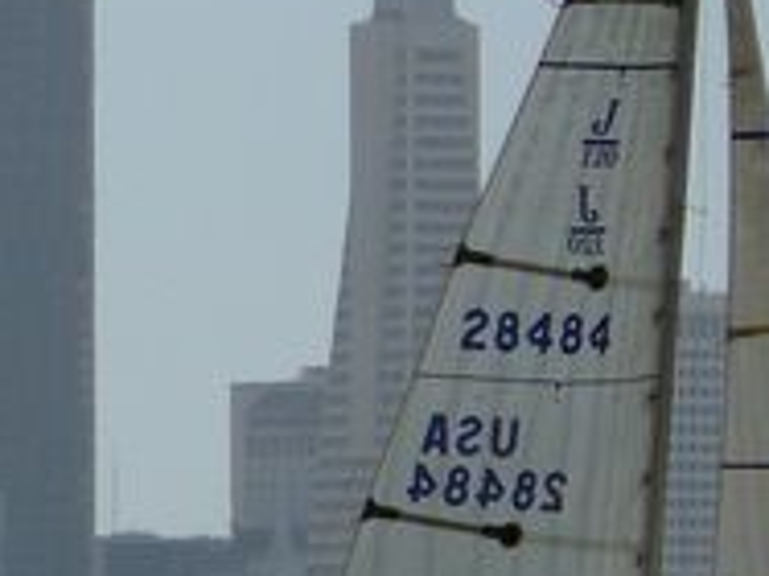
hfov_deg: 1.3
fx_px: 34589
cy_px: 387
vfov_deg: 1.0
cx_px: -350
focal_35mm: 1558
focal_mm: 60.6
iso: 100
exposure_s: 1/1300
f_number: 6.3
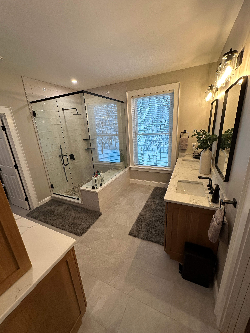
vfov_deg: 102.1
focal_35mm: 14
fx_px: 135
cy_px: 166
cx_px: 125
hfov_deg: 85.7
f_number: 2.2
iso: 160
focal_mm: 2.22
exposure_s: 1/120
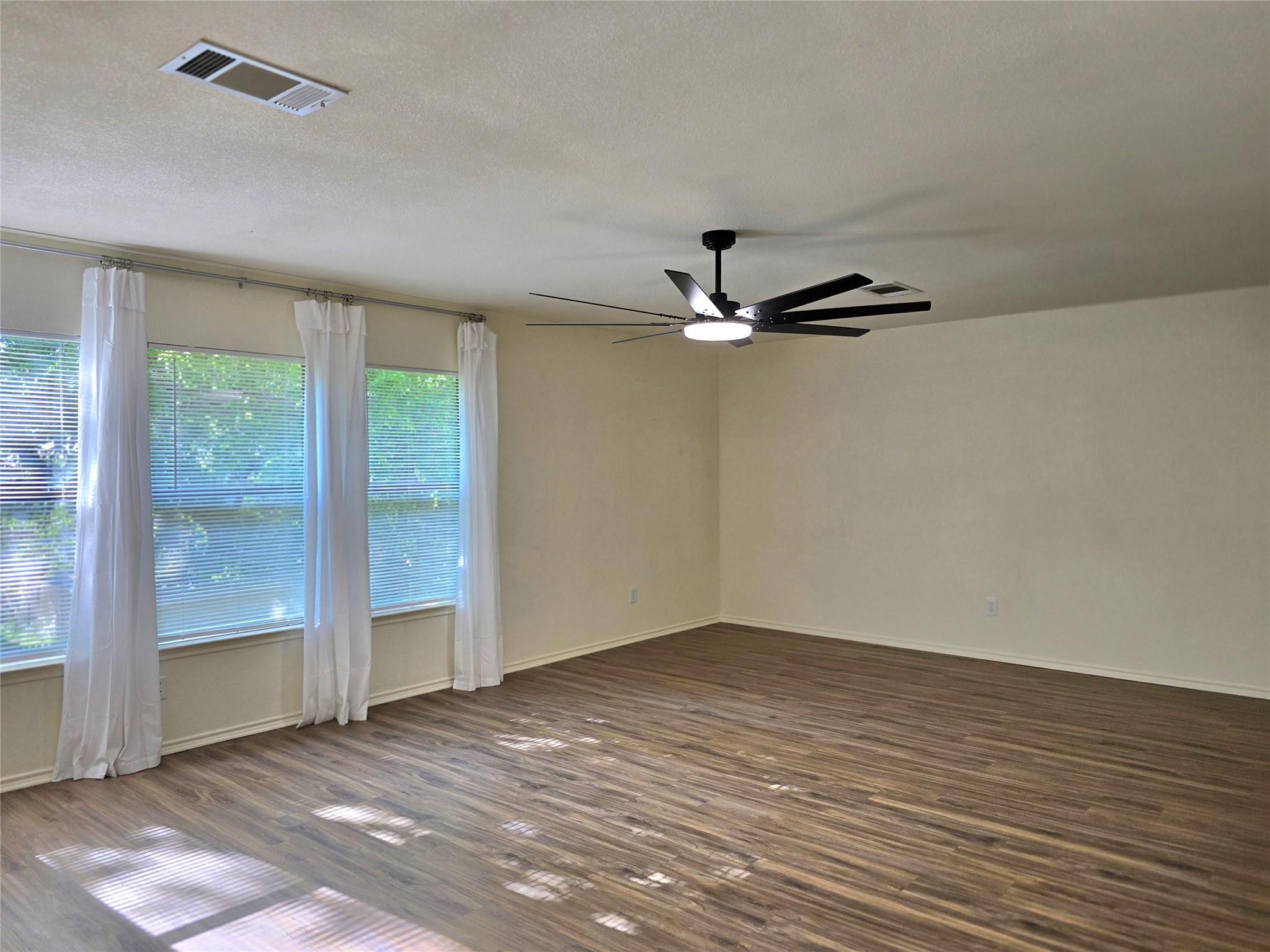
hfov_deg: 73.9
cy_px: 476
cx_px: 635
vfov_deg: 58.9
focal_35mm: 23
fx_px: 844
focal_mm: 6.3
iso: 40
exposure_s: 1/120
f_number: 1.7
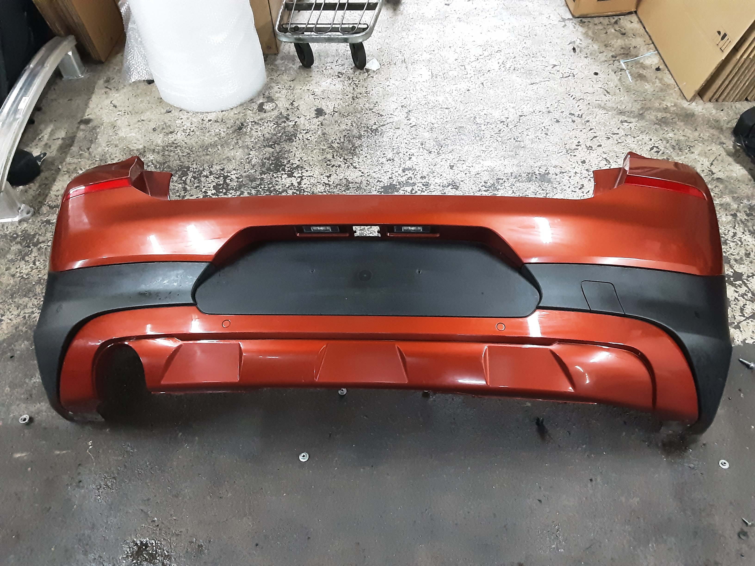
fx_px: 589
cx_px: 378
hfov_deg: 65.3
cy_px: 283
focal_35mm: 27
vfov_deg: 51.4
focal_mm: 2.91
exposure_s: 1/25
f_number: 1.9
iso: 400
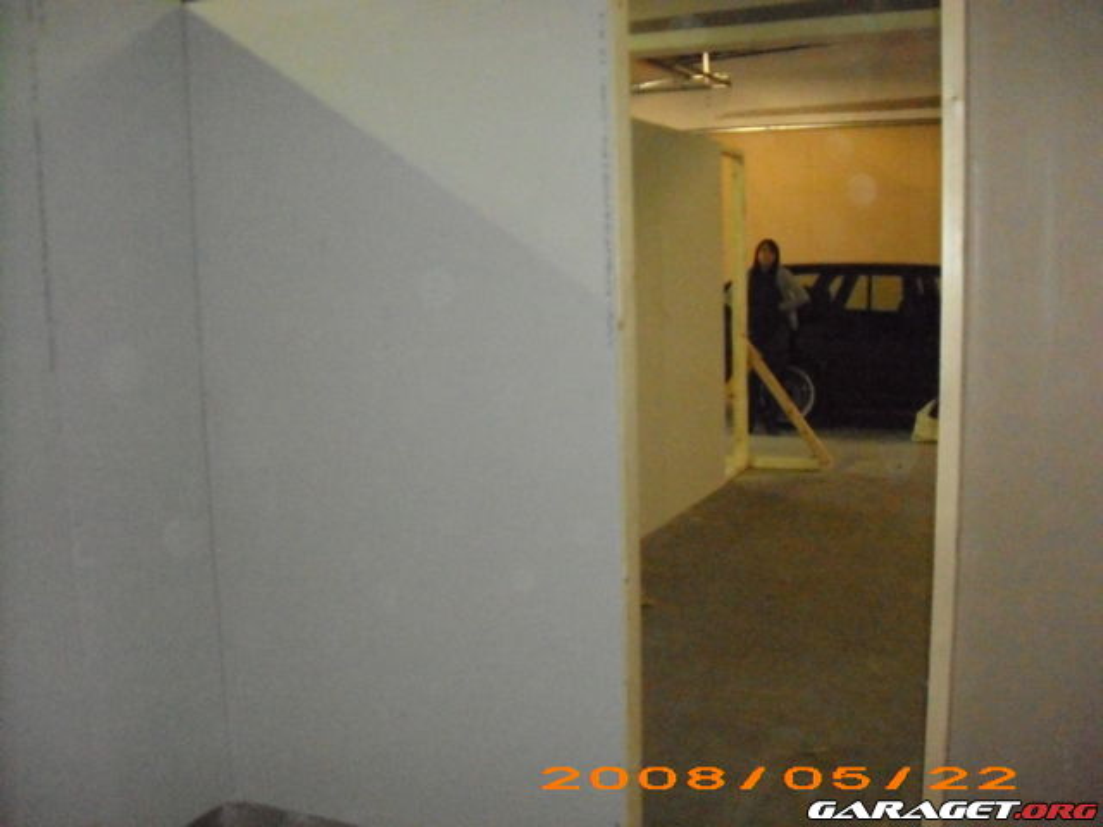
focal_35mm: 37
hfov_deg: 50.1
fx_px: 1179
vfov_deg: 38.7
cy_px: 414
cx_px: 552
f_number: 2.7
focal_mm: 6.2
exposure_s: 1/60
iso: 1600
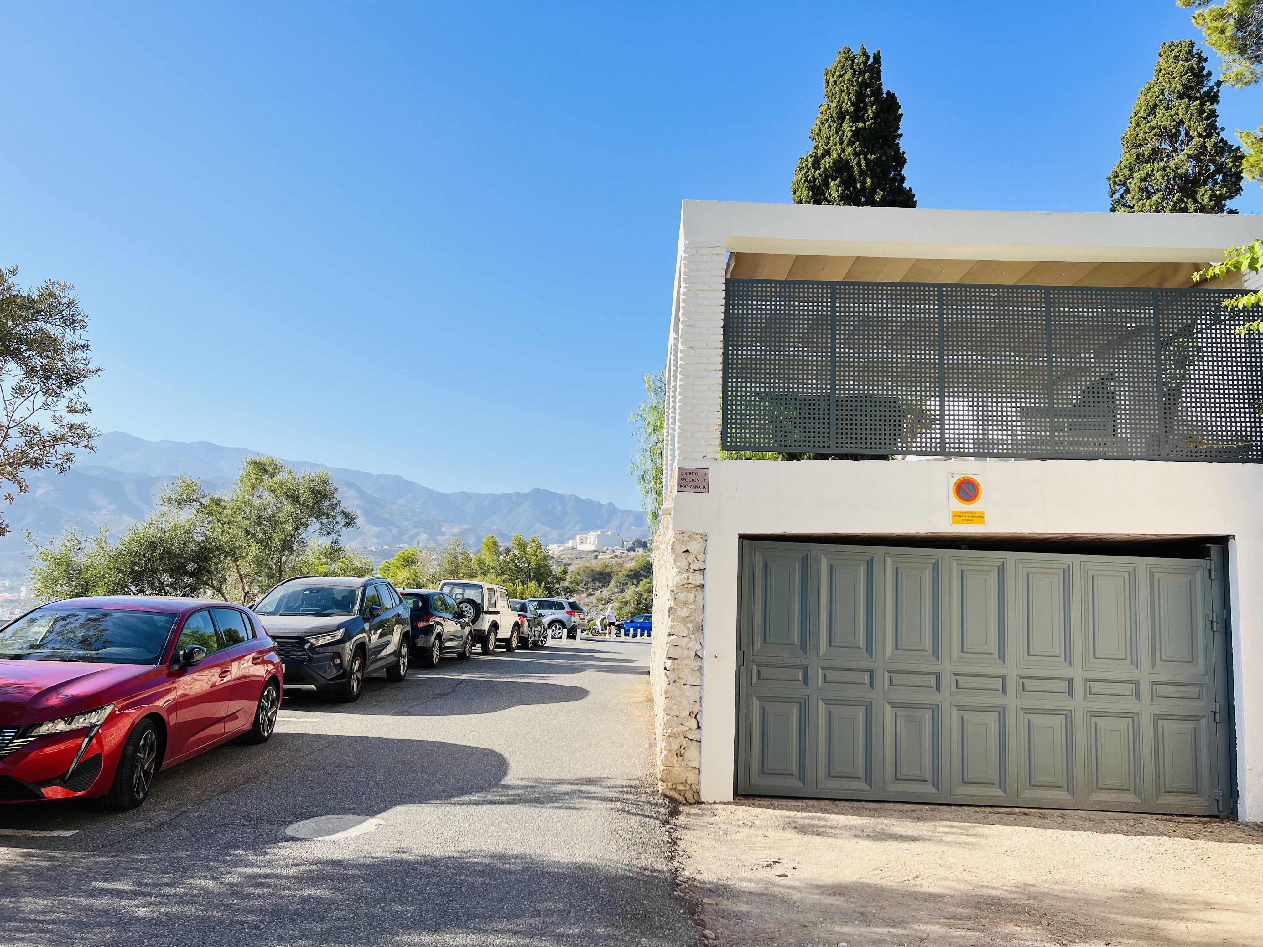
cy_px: 474
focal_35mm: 26
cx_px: 632
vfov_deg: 53.1
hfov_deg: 67.3
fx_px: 949
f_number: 1.5
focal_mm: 5.7
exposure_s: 1/2632
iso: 50
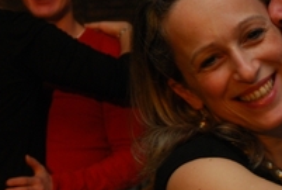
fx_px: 1193
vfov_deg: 9.0
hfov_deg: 13.4
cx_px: 254
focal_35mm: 152
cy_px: -13
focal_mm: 34
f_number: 4.5
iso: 450
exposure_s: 1/60
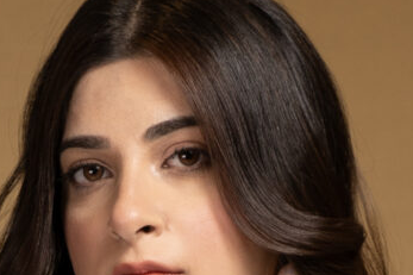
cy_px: 1186
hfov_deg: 4.4
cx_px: 179
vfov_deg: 2.8
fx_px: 5332
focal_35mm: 465
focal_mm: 63
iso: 1000
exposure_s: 1/125
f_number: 4.5
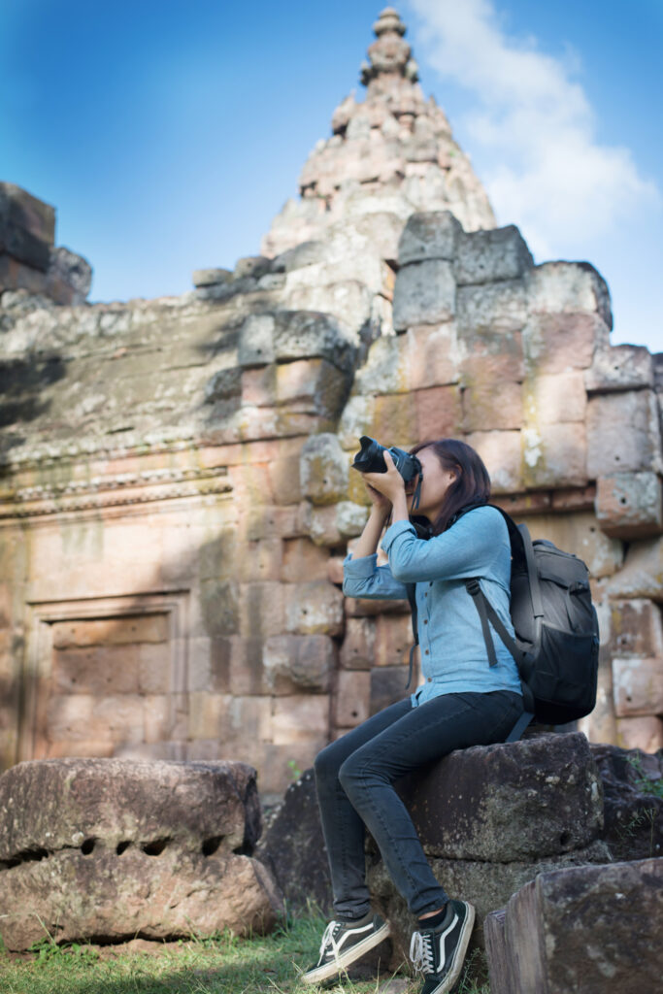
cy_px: 497
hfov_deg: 27.0
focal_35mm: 50
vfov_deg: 39.6
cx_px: 332
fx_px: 1381
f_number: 3.5
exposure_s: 1/800
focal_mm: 50
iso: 200
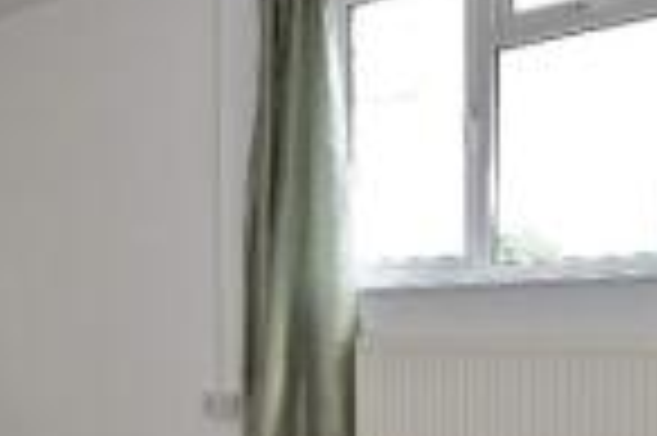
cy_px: 353
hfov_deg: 37.4
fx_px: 893
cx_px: 50
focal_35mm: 49
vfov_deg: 26.9
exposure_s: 1/60
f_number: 8
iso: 400
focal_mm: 10
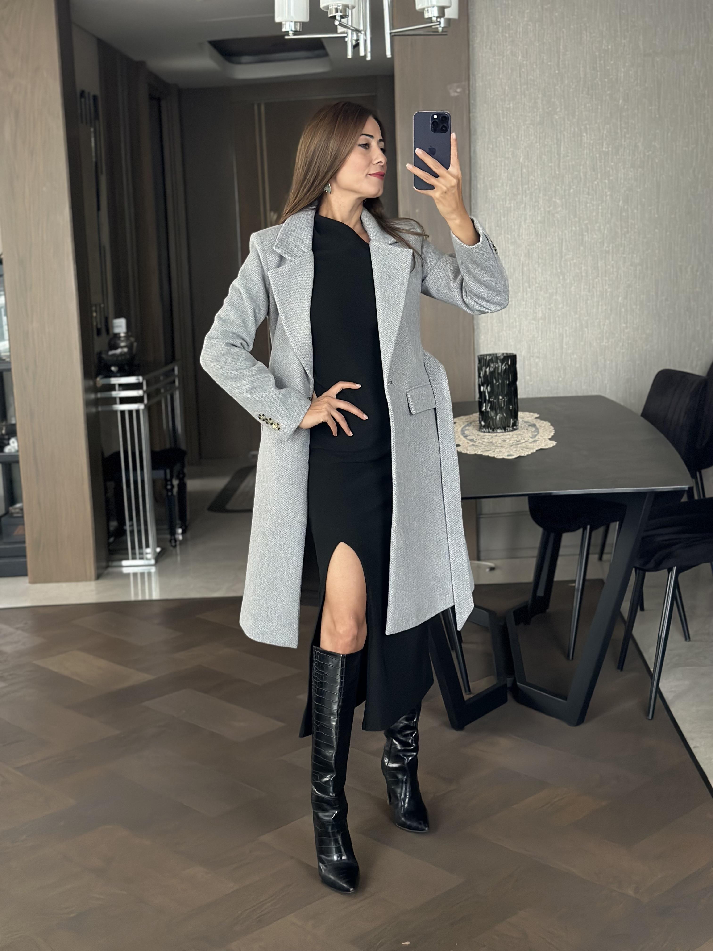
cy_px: 476
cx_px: 356
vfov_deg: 39.7
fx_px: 1318
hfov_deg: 30.3
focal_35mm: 48
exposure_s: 1/40
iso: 500
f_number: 1.78
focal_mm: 6.86
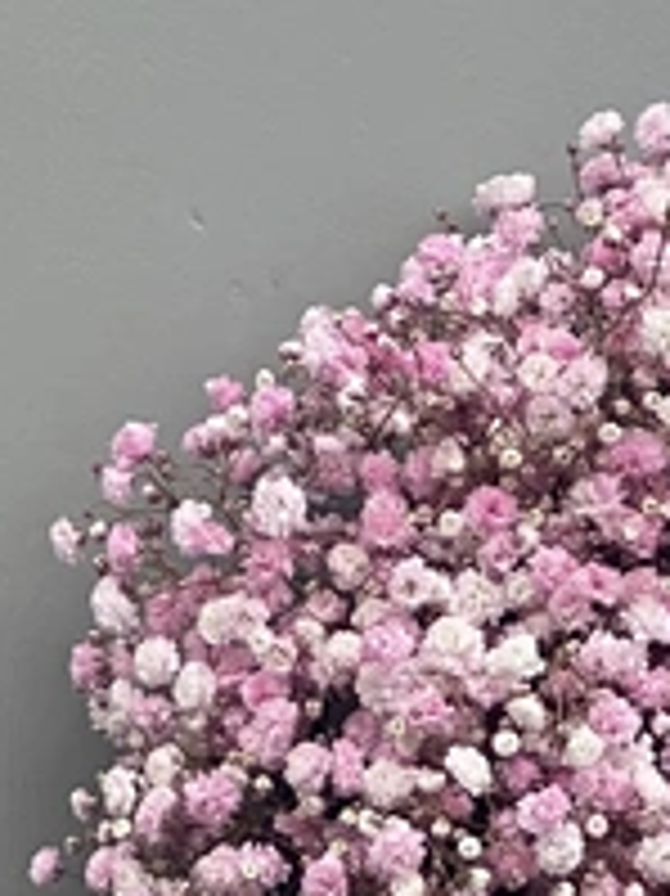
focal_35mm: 230
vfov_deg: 8.2
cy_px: 1724
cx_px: 1241
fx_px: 5942
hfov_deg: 6.3
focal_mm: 6
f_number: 2
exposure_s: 1/235
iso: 20
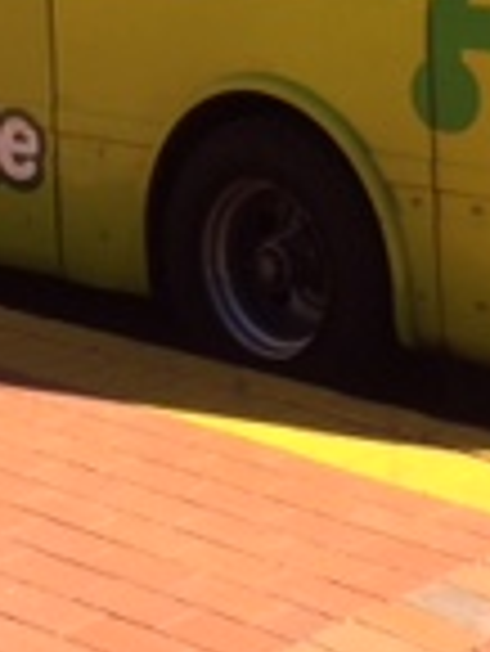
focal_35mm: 128
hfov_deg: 11.6
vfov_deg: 14.7
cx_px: 387
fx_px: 2412
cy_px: -202
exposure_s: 1/1140
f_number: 2.2
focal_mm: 4.15
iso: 32
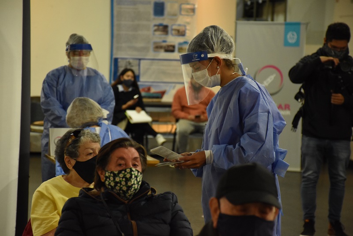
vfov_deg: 8.2
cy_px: 118
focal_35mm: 168
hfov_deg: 12.2
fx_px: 1648
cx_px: 176
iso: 2500
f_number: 5.6
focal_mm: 112
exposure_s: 1/40
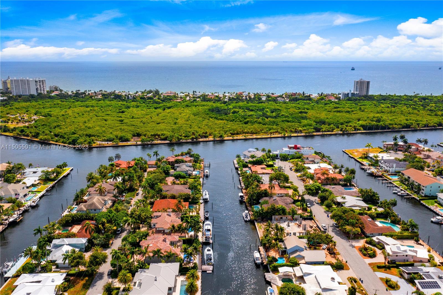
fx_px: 344
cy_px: 148
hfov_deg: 65.5
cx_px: 222
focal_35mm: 28
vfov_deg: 46.4
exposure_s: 1/1000
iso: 100
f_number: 7.1
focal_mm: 10.26
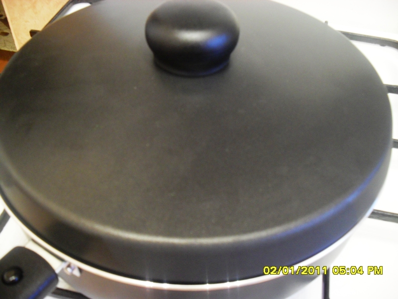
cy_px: 150
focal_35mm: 35
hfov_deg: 52.6
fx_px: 402
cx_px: 199
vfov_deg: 40.7
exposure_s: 1/4
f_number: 3.2
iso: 200
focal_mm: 6.3
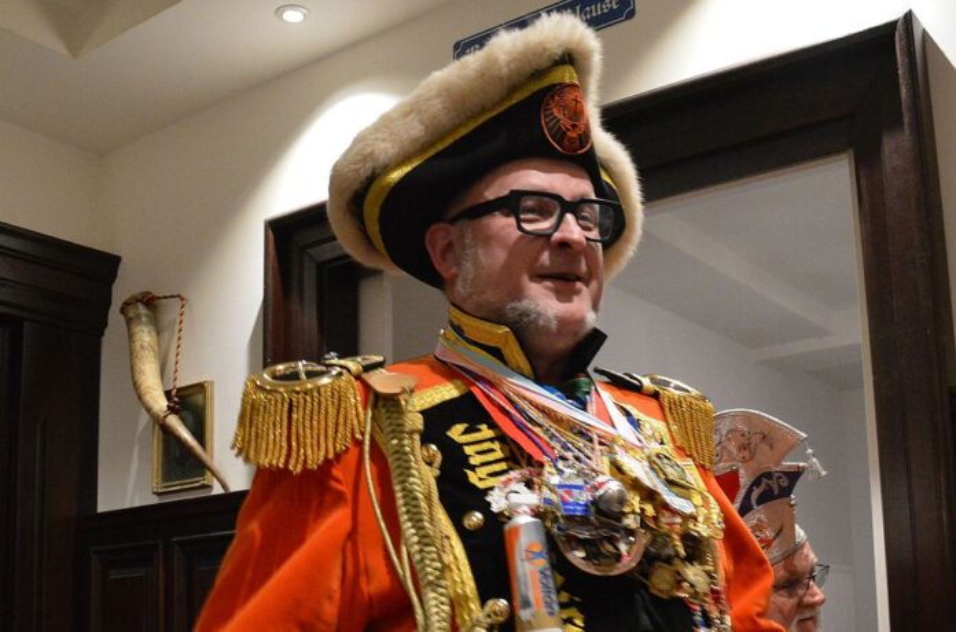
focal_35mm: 52
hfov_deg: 37.9
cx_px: 478
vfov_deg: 25.6
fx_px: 1390
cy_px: 316
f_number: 4.5
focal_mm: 35
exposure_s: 1/100
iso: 3200
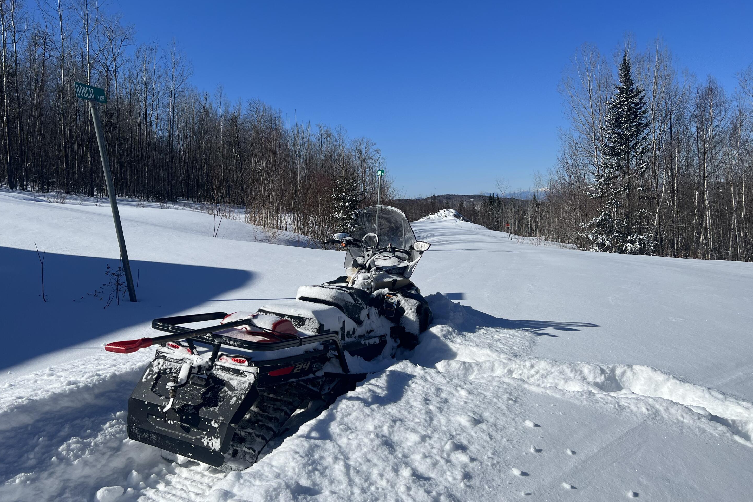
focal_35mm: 28
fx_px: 586
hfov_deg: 65.5
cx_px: 374
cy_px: 246
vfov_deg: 46.4
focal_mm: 5.7
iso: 50
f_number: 1.5
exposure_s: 1/10309
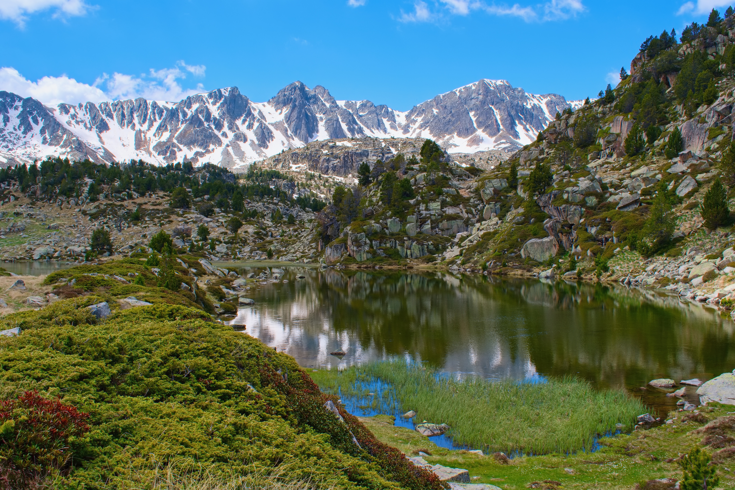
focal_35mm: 36
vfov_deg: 36.9
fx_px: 735
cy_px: 245
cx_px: 368
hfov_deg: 53.1
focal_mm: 24
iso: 180
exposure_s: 1/200
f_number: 13
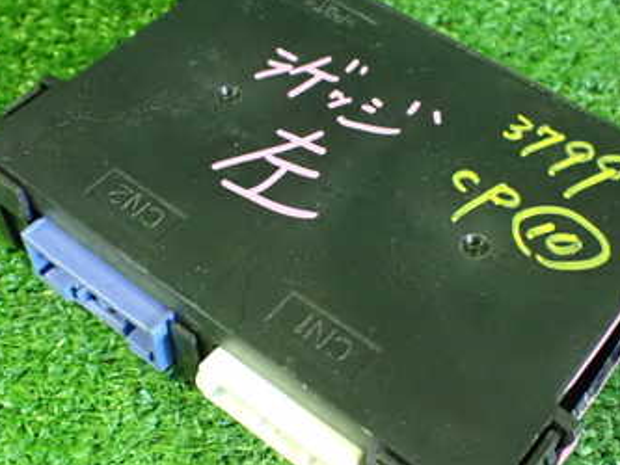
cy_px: 247
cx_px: 324
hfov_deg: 35.5
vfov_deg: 27.0
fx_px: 968
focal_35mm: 54
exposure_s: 1/30
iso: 1600
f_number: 2.3
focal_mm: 5.4
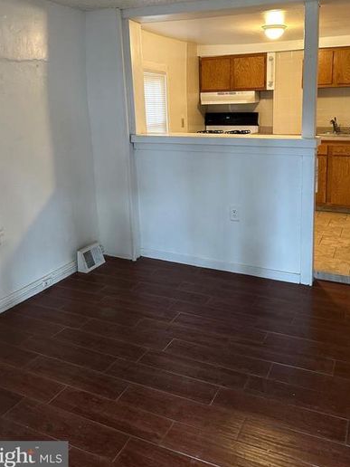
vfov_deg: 57.5
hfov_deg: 45.4
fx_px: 418
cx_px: 196
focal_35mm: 31
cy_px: 172
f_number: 1.78
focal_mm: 6.86
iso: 500
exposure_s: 1/60
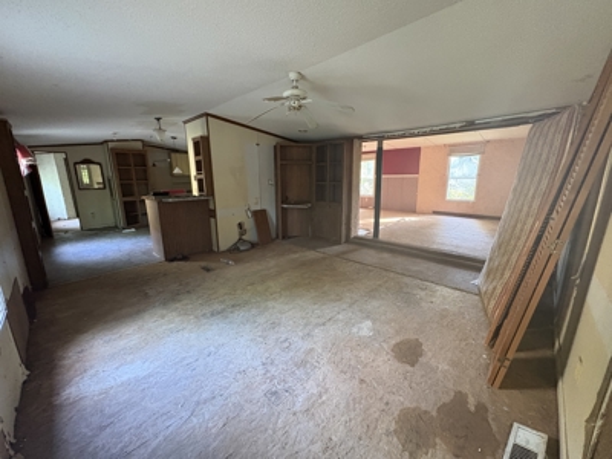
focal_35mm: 14
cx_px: 306
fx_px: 248
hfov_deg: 102.1
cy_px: 230
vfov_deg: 85.7
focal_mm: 2.22
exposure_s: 1/47
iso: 1000
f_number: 2.2
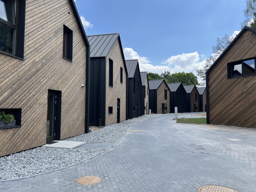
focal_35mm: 26
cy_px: 96
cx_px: 128
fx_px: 192
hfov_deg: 67.3
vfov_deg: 53.1
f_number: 1.5
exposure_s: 1/2252
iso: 50
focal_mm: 5.7
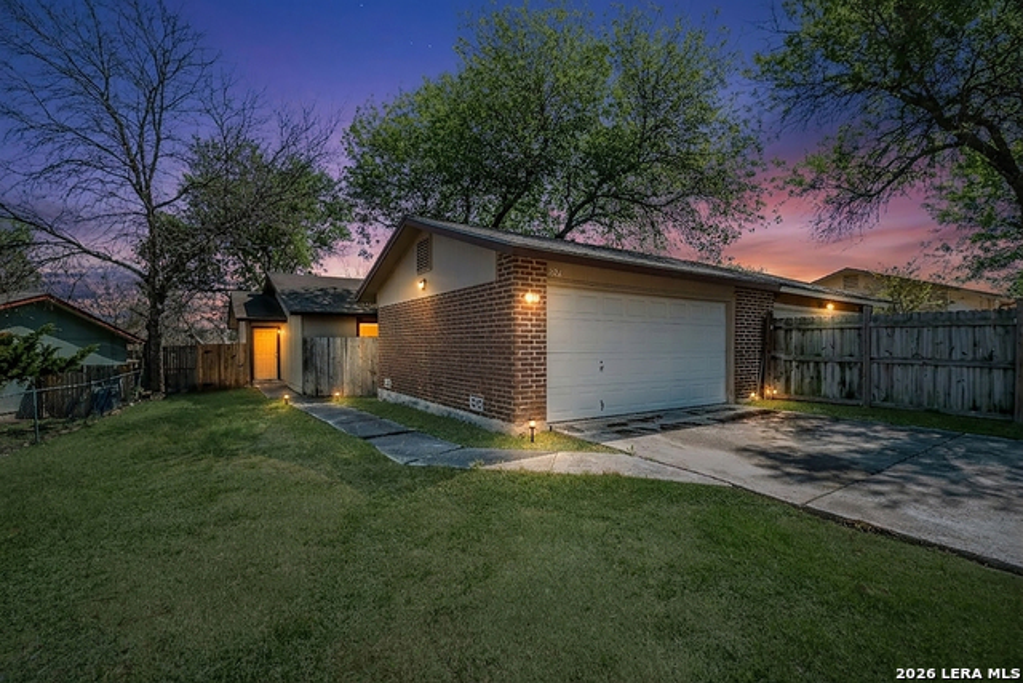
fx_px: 426
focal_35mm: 15
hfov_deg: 100.4
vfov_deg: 77.4
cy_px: 342
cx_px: 512
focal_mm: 10
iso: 1000
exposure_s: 1/550
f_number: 7.1
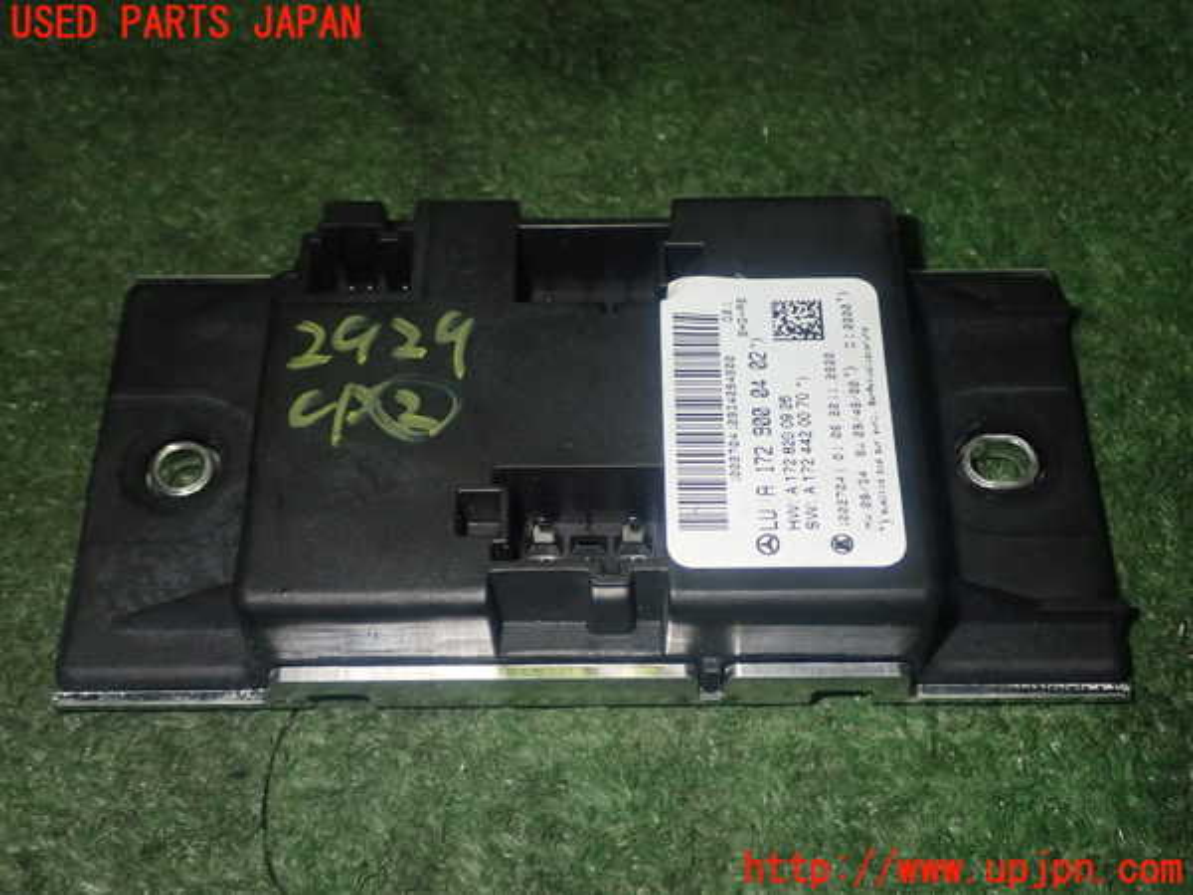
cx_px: 596
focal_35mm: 47
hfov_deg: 40.4
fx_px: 1620
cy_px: 448
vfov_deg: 30.9
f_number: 9
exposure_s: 1/50
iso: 400
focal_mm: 8.4
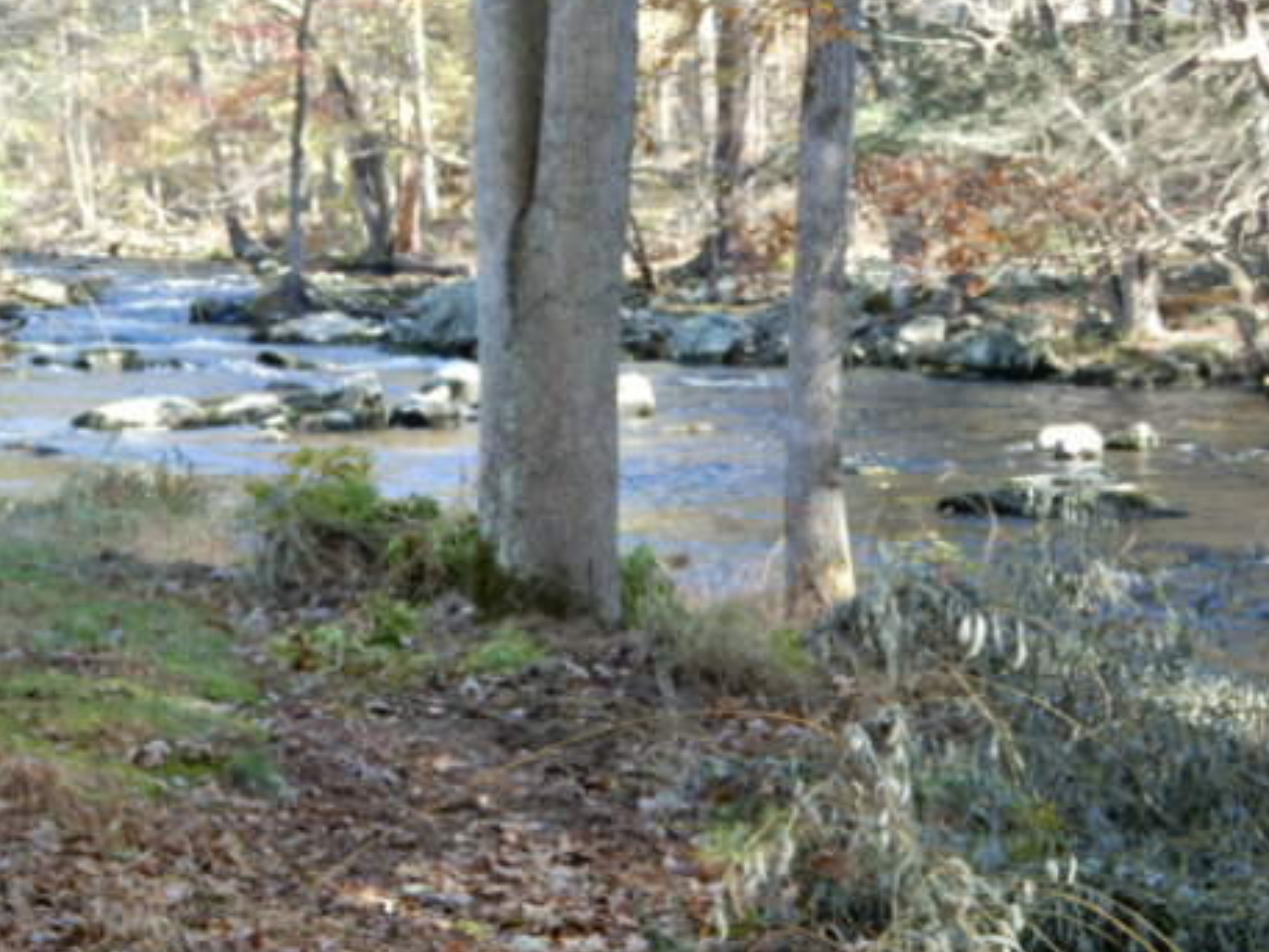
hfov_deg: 20.0
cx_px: 611
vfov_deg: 15.1
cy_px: 475
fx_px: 3594
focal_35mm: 98
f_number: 4.5
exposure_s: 1/30
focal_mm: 12.5
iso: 80
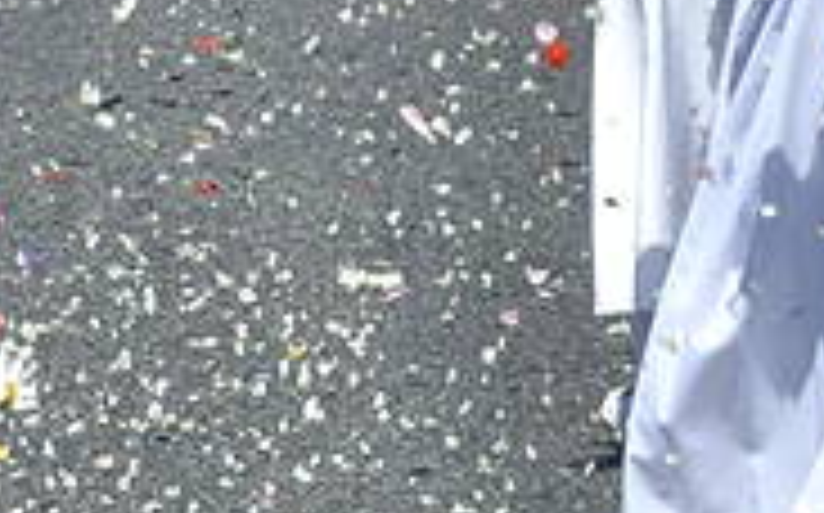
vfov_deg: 7.3
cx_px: 491
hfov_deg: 11.8
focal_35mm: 177
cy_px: -97
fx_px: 3979
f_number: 13
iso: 400
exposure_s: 1/640
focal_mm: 25
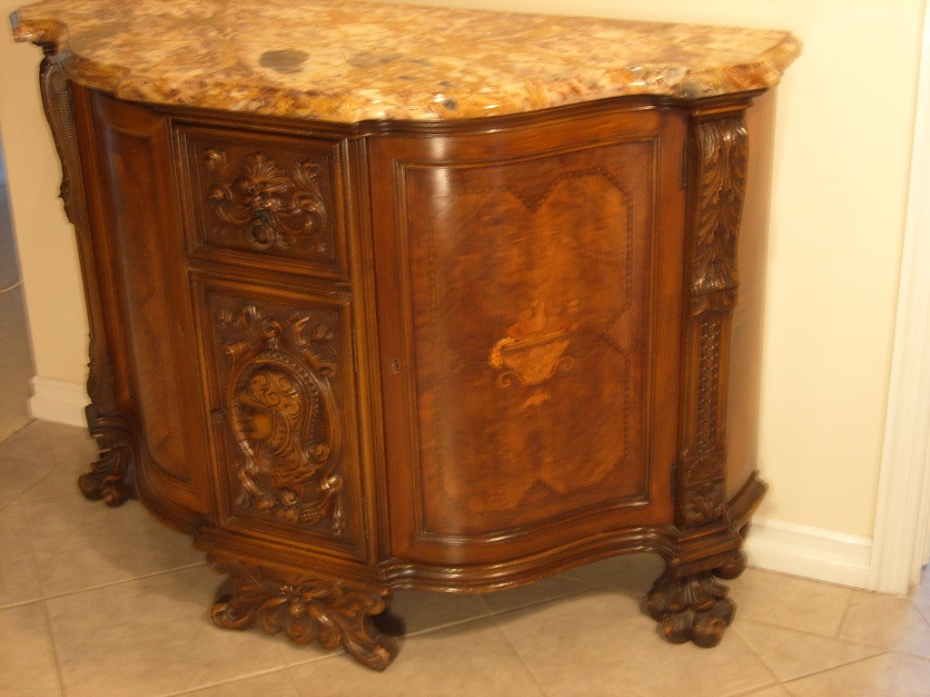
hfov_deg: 34.9
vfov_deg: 26.6
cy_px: 348
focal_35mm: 55
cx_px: 465
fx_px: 1478
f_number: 3.4
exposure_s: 1/10
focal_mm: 9.1
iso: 100
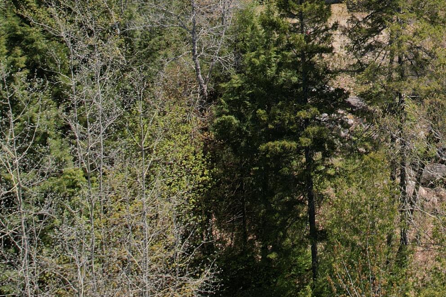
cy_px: -132
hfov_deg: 28.1
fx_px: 830
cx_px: 453
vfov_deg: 18.3
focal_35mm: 67
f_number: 2.8
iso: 100
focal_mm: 8.38
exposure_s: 1/1600
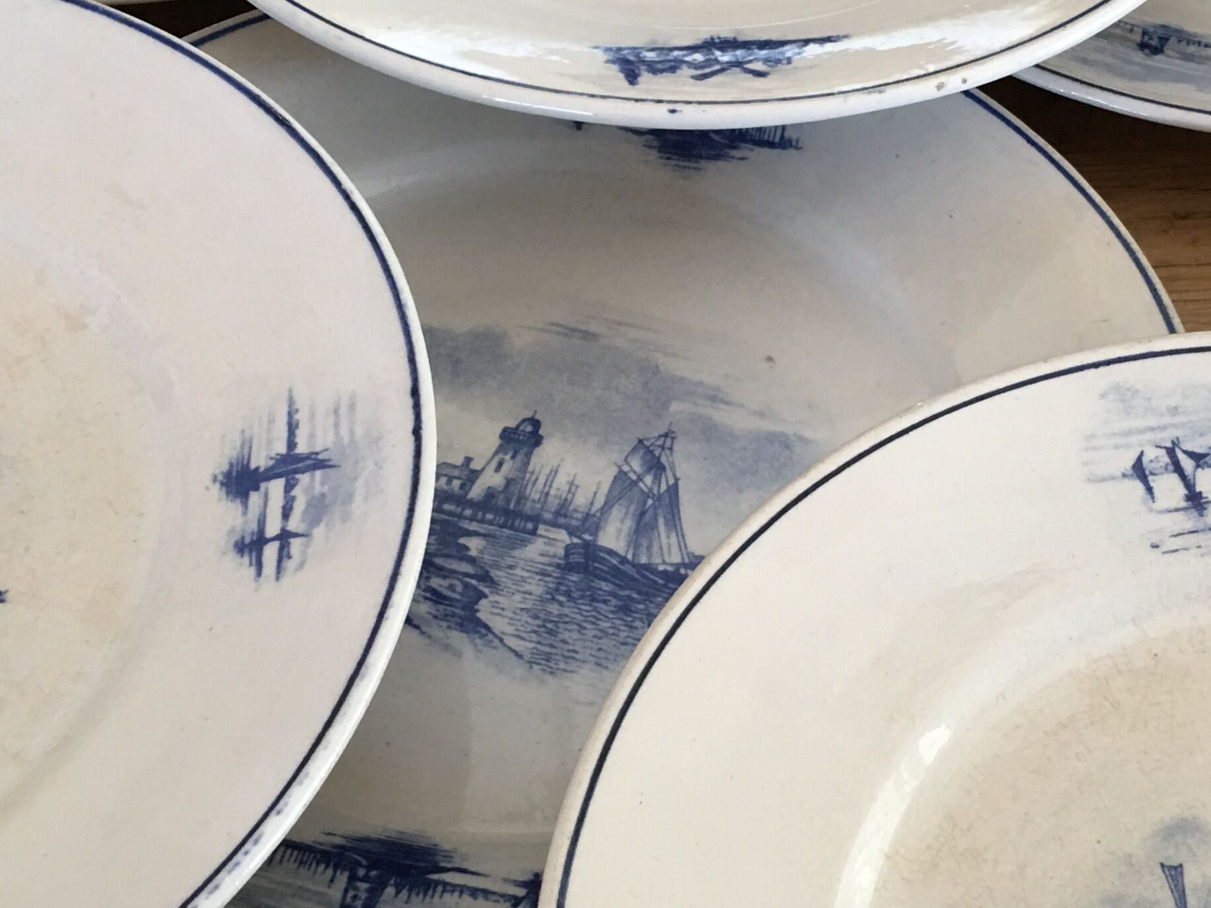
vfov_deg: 22.9
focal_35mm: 64
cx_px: 774
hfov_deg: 30.1
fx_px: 2239
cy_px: 493
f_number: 2.2
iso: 50
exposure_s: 1/33
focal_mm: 4.15
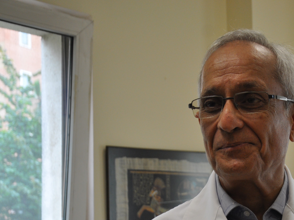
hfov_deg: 24.2
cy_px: 165
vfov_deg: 18.5
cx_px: 253
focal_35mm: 79
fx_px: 671
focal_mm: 30
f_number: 4.5
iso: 640
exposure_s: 1/80
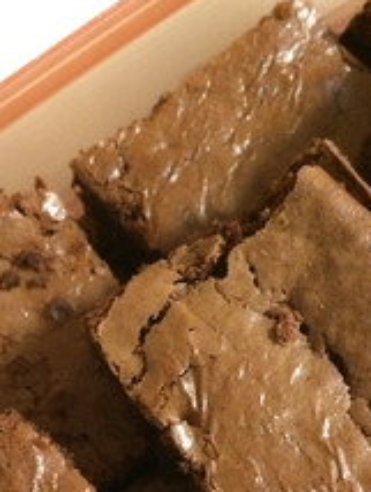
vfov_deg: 26.6
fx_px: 998
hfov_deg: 21.0
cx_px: 174
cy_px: 462
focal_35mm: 70
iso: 500
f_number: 2.2
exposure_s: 1/15
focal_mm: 4.12
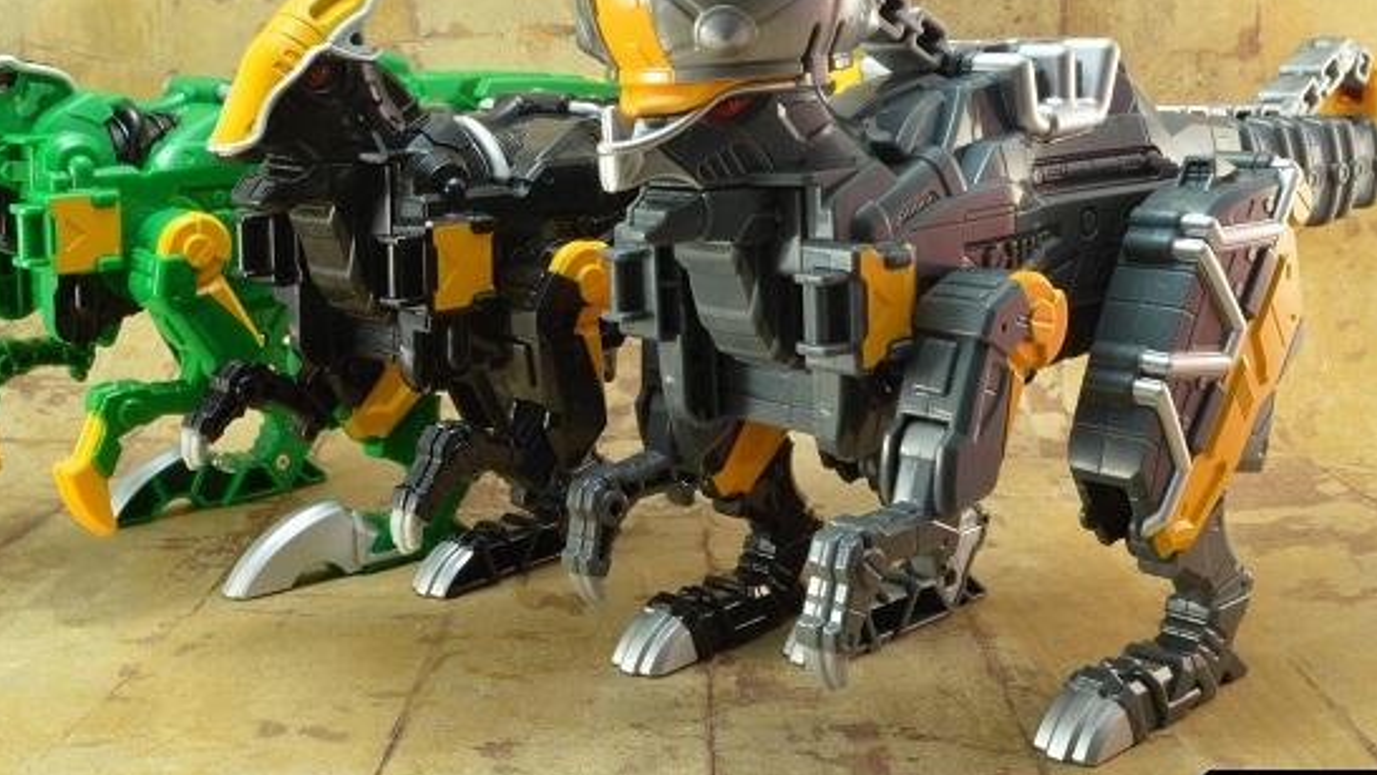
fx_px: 1607
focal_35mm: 44
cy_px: 283
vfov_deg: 27.0
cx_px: 634
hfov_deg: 46.3
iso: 100
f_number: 22
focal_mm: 24
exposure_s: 1.6
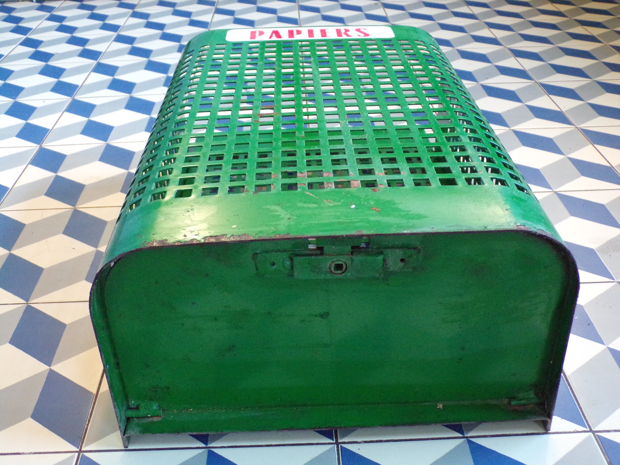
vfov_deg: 38.7
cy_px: 232
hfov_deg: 50.1
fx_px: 663
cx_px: 310
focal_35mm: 37
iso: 760
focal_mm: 6.6
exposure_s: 1/17
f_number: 3.3
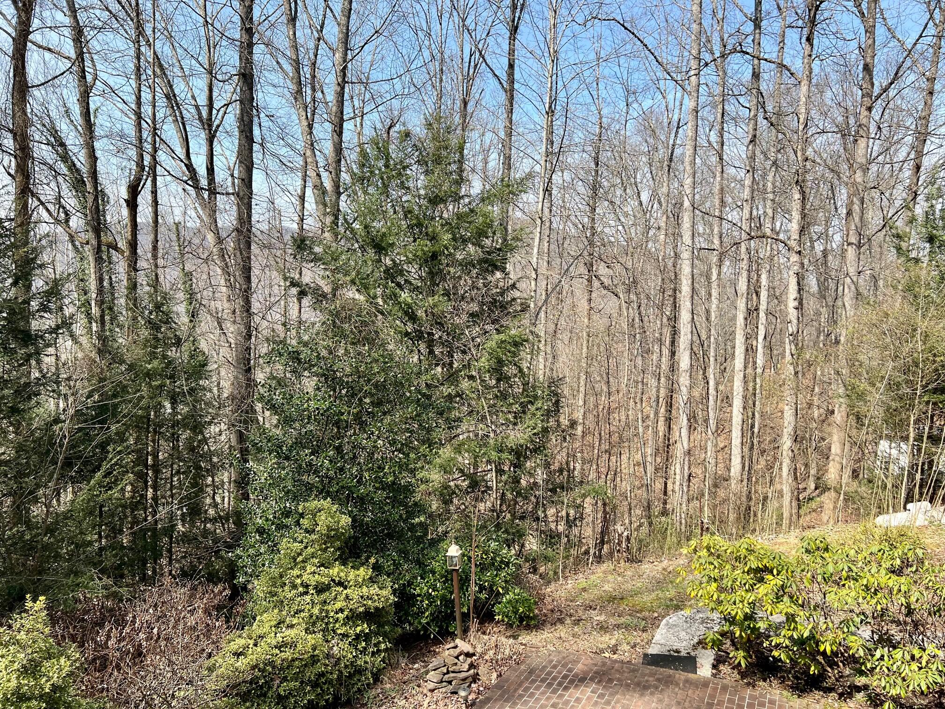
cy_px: 354
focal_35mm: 26
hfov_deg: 67.3
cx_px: 472
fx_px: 710
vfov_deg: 53.1
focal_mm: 5.7
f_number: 1.5
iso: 50
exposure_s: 1/1724
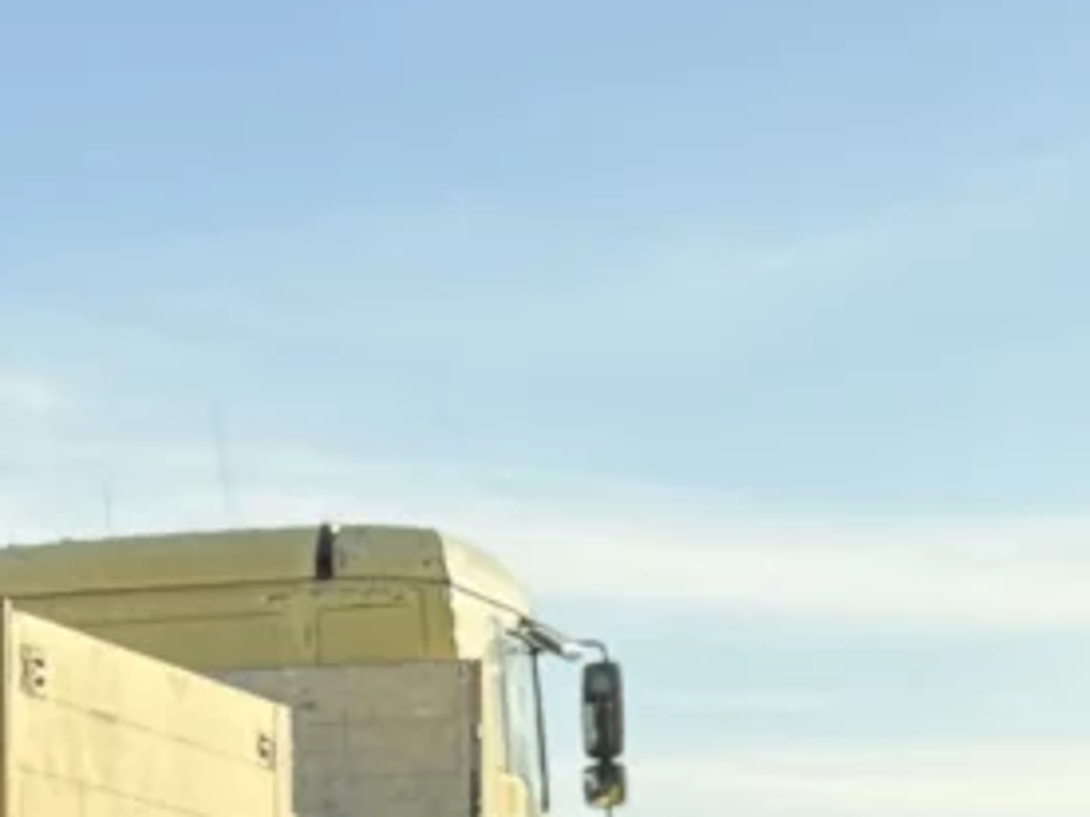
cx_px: -482
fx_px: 5605
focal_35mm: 178
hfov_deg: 10.8
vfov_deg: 8.2
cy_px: 1239
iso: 80
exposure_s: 1/1715
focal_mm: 6.76
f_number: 1.78
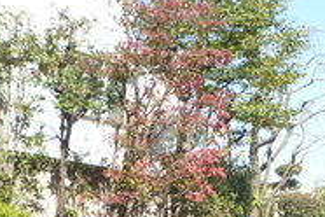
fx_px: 758
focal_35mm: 84
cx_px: 302
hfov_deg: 23.5
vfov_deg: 16.0
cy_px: 203
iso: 125
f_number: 2.8
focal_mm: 4.4
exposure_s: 1/320
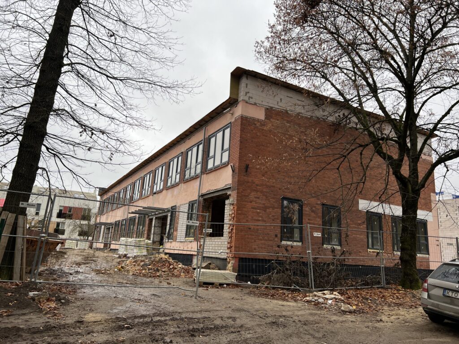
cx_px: 230
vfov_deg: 53.1
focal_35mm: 26
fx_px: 345
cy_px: 172
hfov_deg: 67.3
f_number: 1.5
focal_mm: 5.7
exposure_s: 1/170
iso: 40
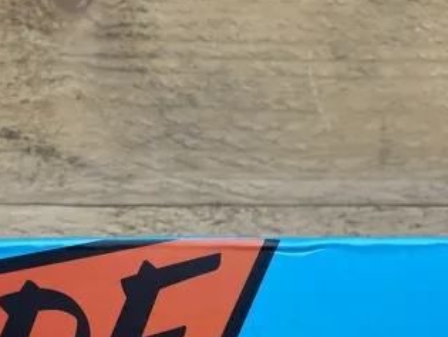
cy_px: 400
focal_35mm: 71
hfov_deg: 27.0
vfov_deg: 19.6
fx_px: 920
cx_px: 110
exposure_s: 1/60
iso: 125
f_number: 1.8
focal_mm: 3.99
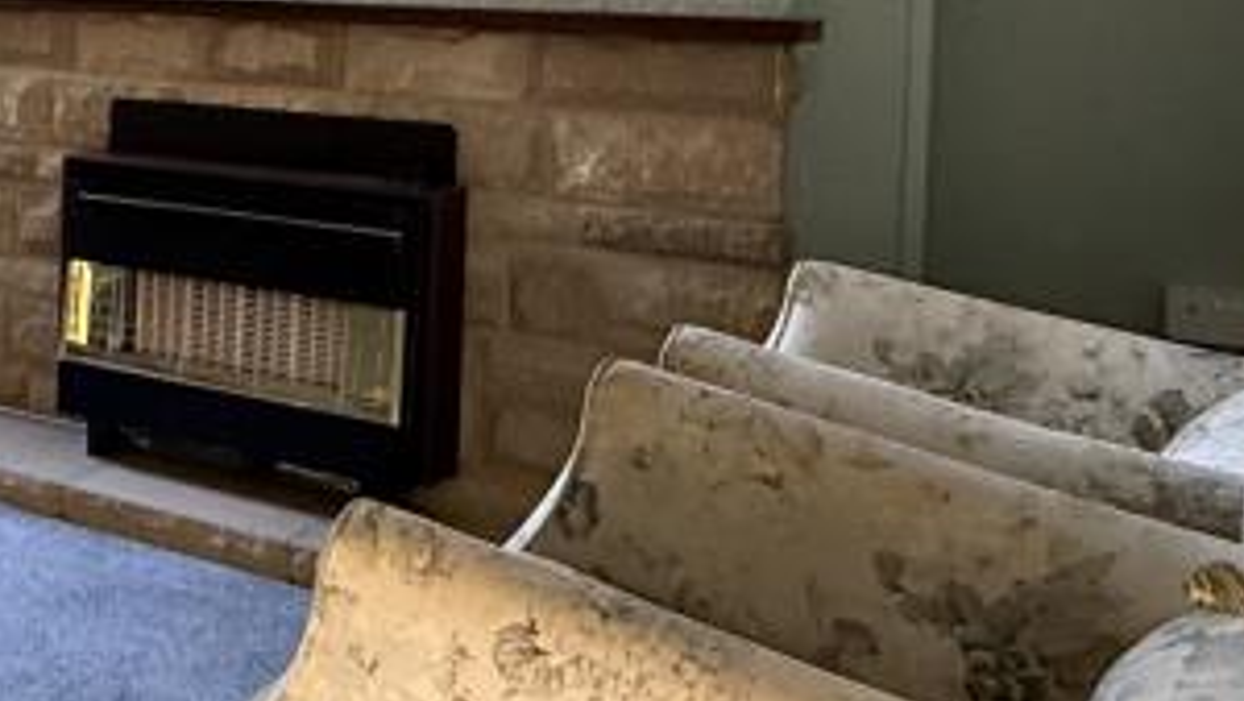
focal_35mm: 52
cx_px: -245
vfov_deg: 22.2
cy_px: -12
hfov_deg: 32.8
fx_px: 1716
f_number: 2.2
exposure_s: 1/60
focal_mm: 2.22
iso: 640
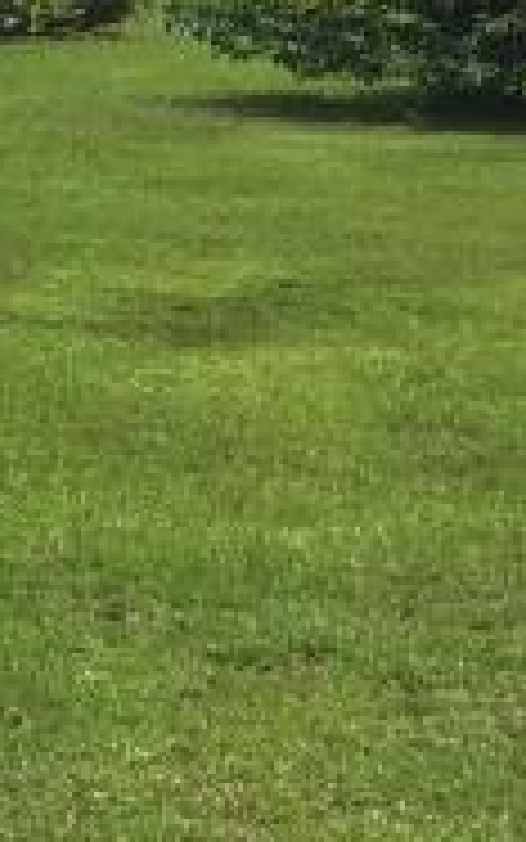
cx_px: -872
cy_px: -14
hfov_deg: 10.2
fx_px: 2406
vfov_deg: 19.2
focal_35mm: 105
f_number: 2.2
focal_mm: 4.15
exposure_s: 1/2475
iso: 32
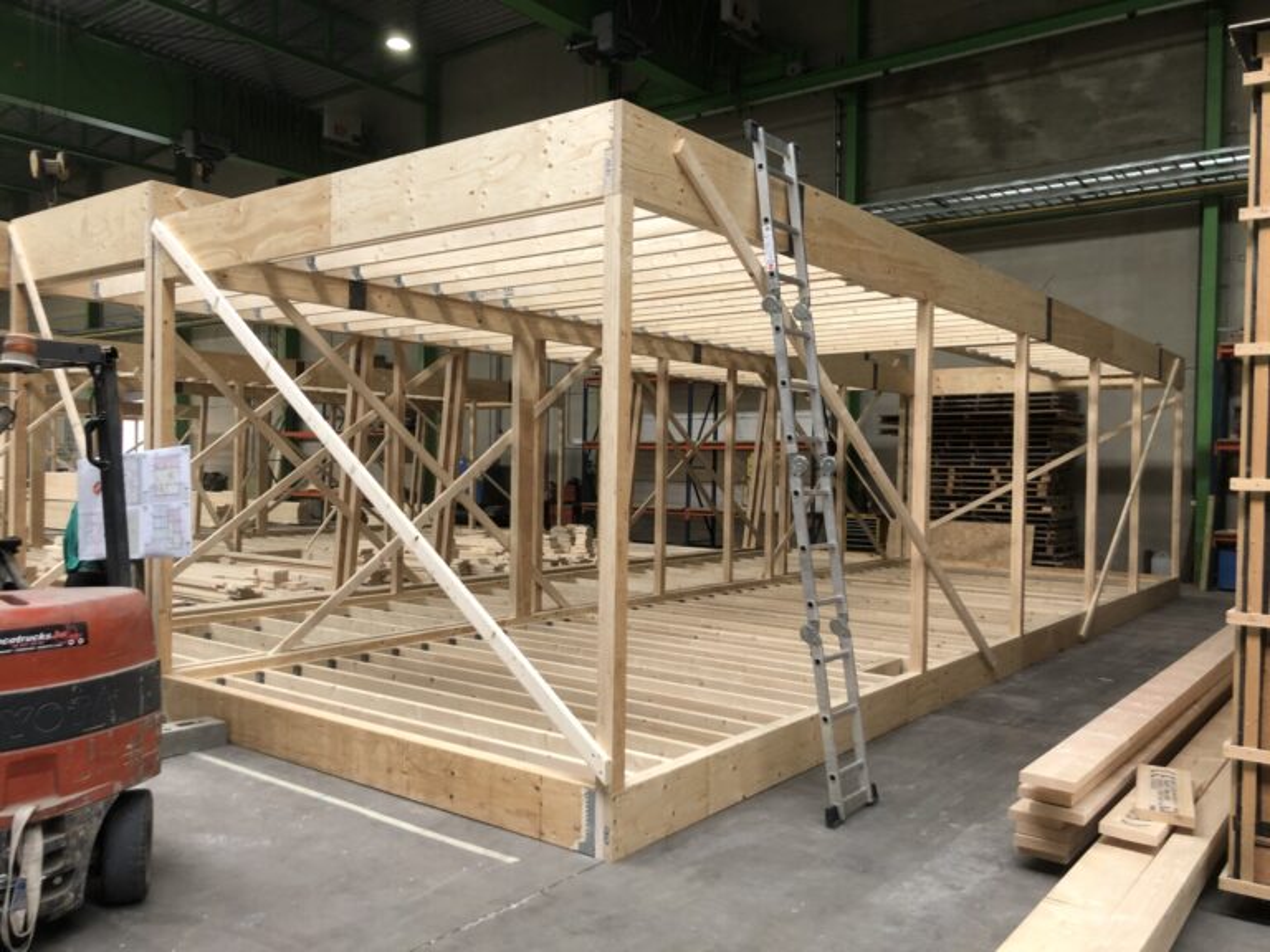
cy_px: 476
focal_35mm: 28
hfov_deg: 63.4
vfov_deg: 49.7
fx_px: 1027
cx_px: 635
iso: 25
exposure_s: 1/33
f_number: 1.8
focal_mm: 3.99
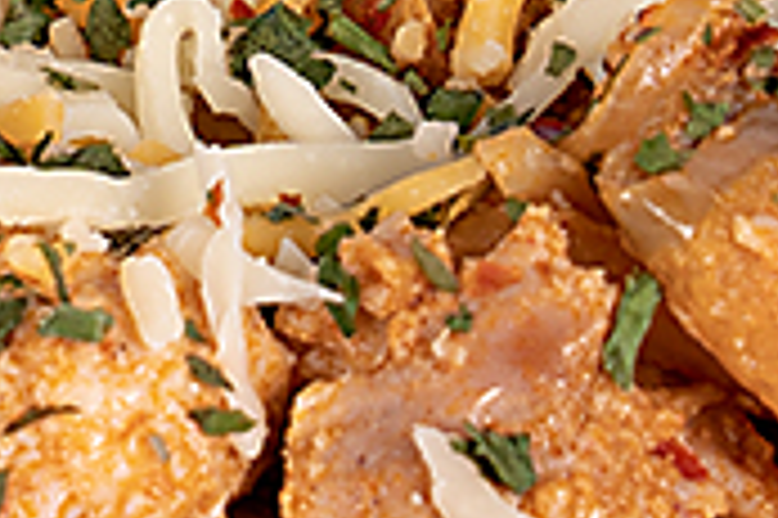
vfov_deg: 2.2
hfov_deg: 3.4
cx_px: 166
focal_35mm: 612
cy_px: -374
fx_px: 13213
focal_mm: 88
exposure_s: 1/160
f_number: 9
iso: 100
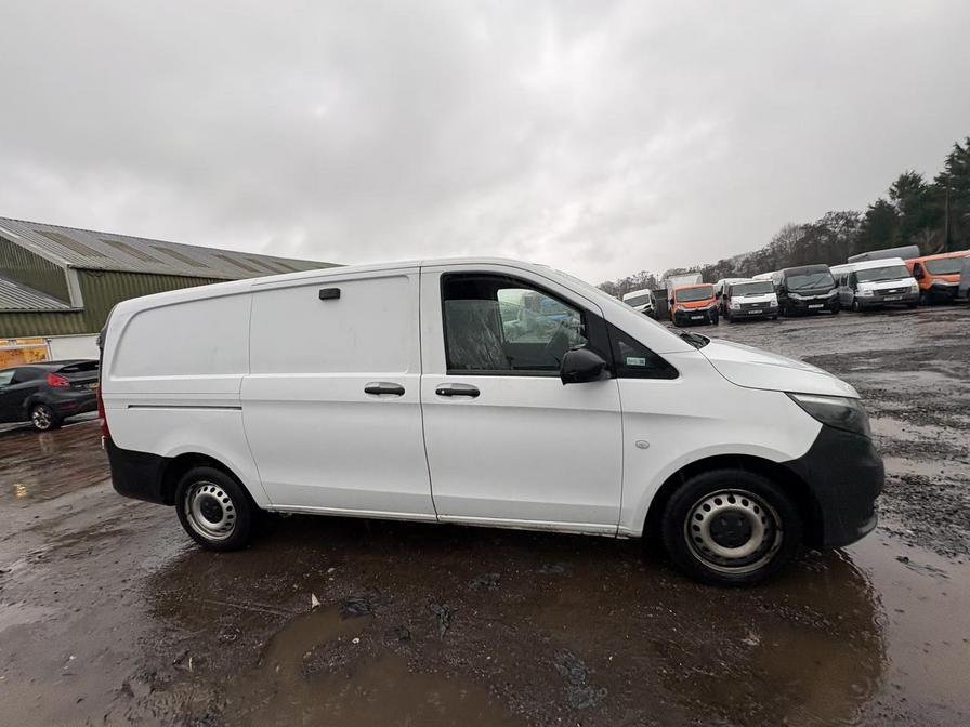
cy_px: 364
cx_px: 485
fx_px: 392
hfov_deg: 102.1
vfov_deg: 85.7
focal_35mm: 14
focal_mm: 2.22
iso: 80
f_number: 2.2
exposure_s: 1/99
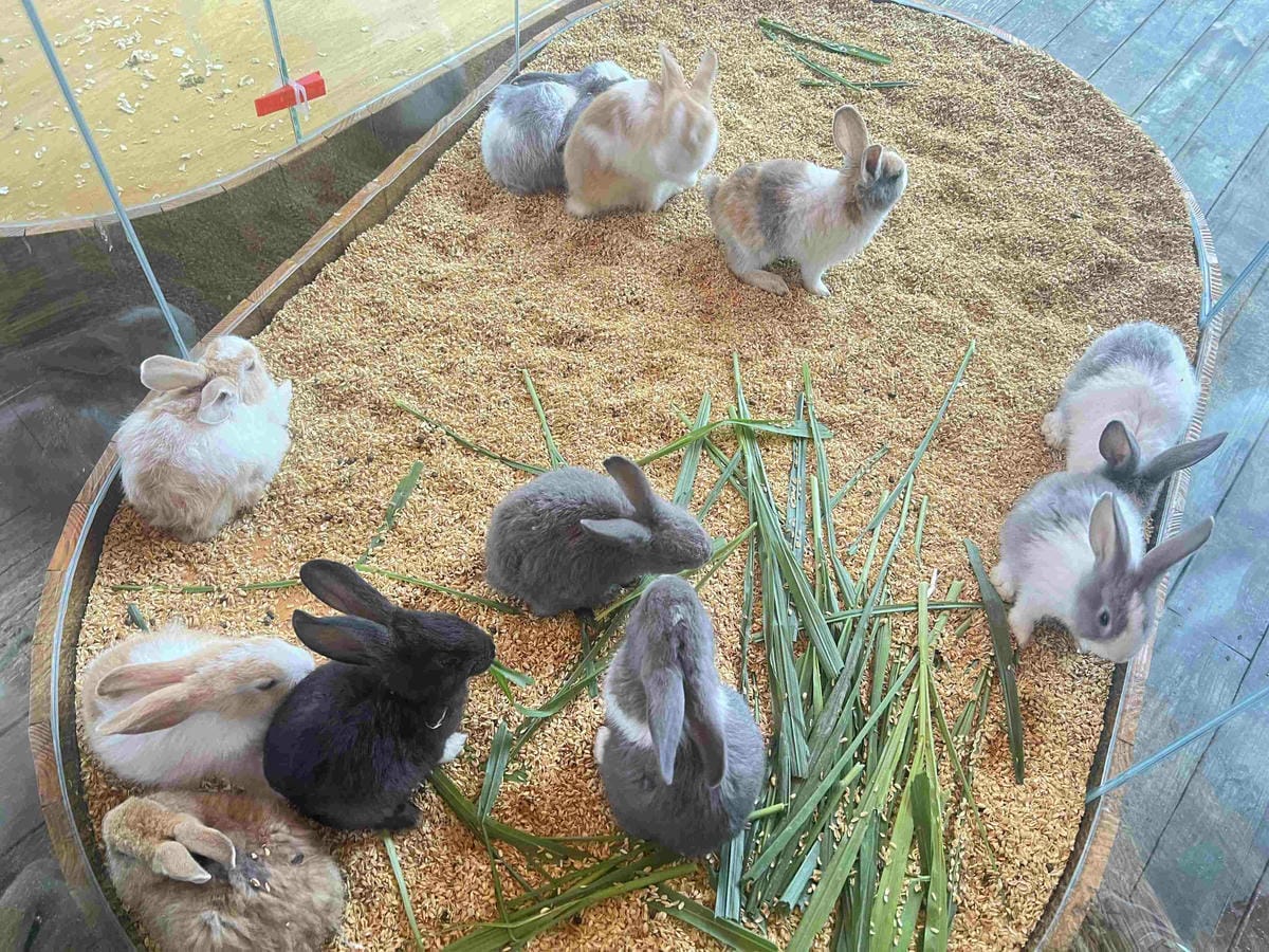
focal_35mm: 26
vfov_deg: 53.1
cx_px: 634
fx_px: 953
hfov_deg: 67.3
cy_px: 476
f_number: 1.5
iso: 160
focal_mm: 5.7
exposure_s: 1/60
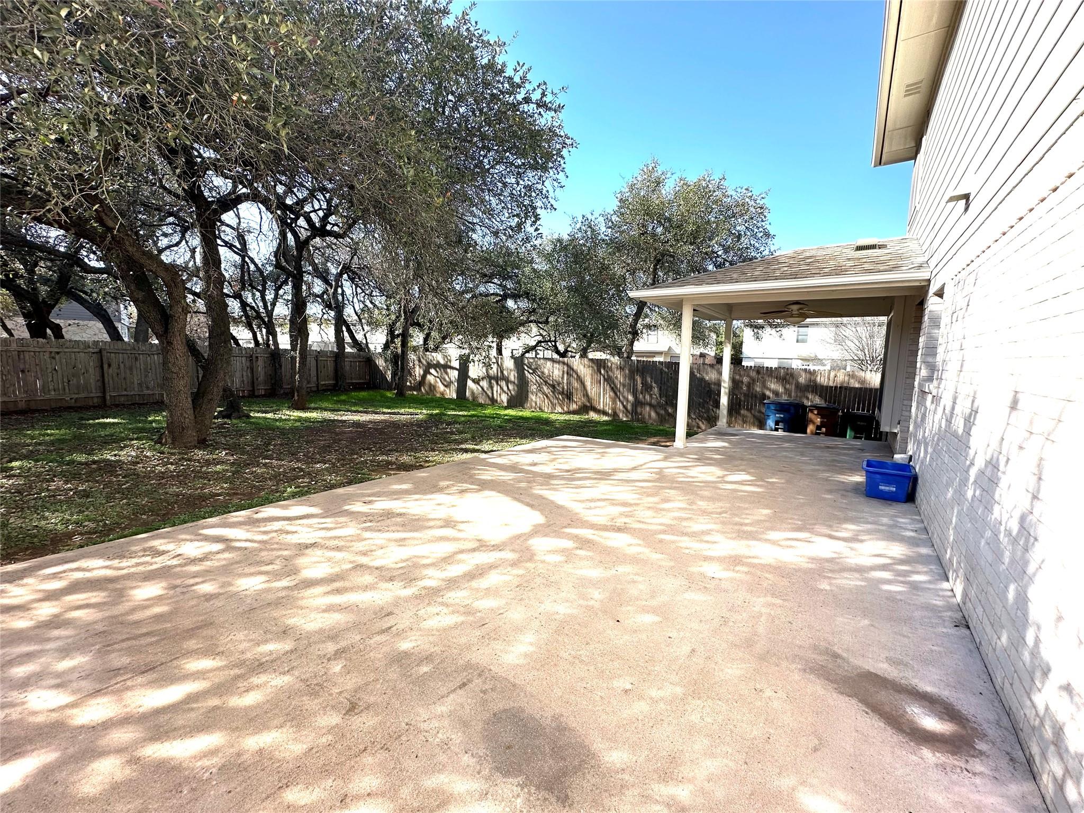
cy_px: 406
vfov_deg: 85.7
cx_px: 542
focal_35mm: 14
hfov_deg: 102.1
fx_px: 438
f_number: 2.2
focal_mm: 2.22
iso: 40
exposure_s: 1/666
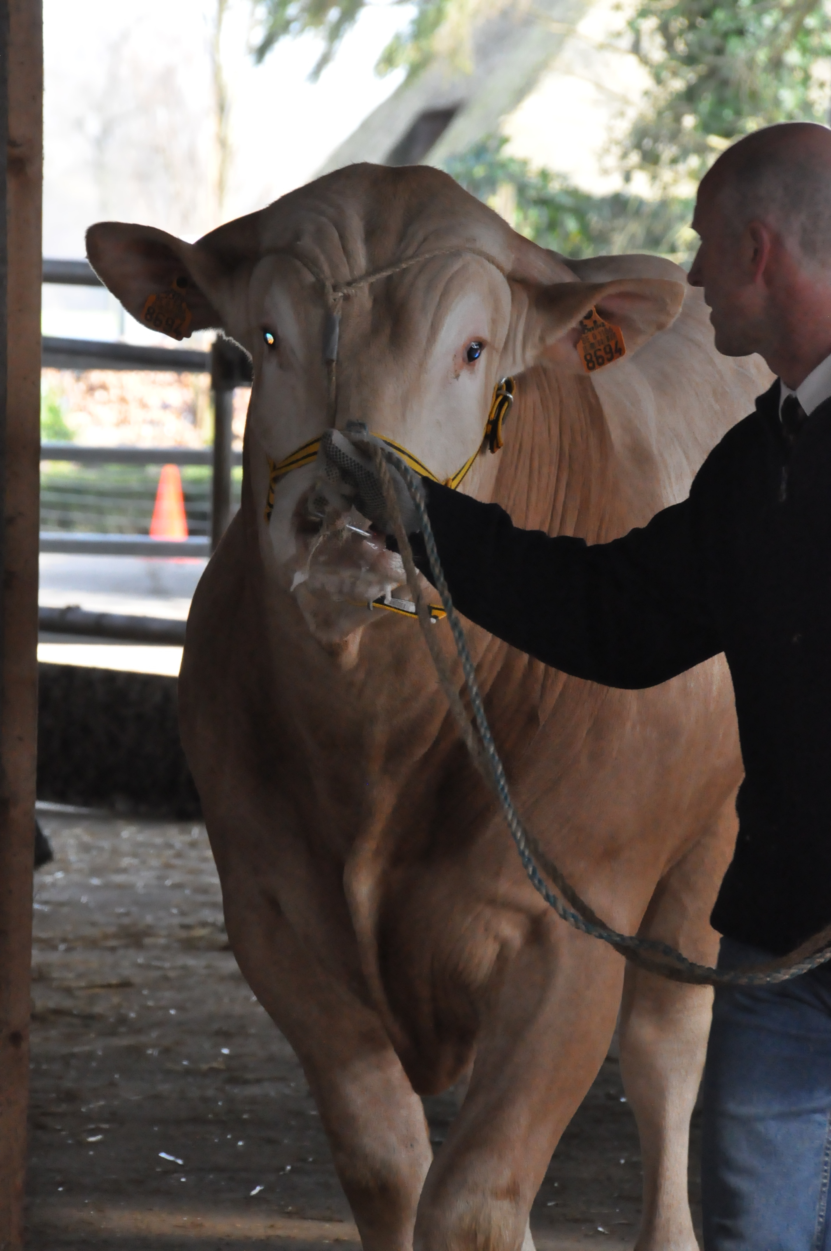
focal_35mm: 375
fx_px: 13017
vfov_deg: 5.5
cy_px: 626
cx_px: 416
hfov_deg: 3.7
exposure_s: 1/200
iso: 3200
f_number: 14
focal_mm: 250
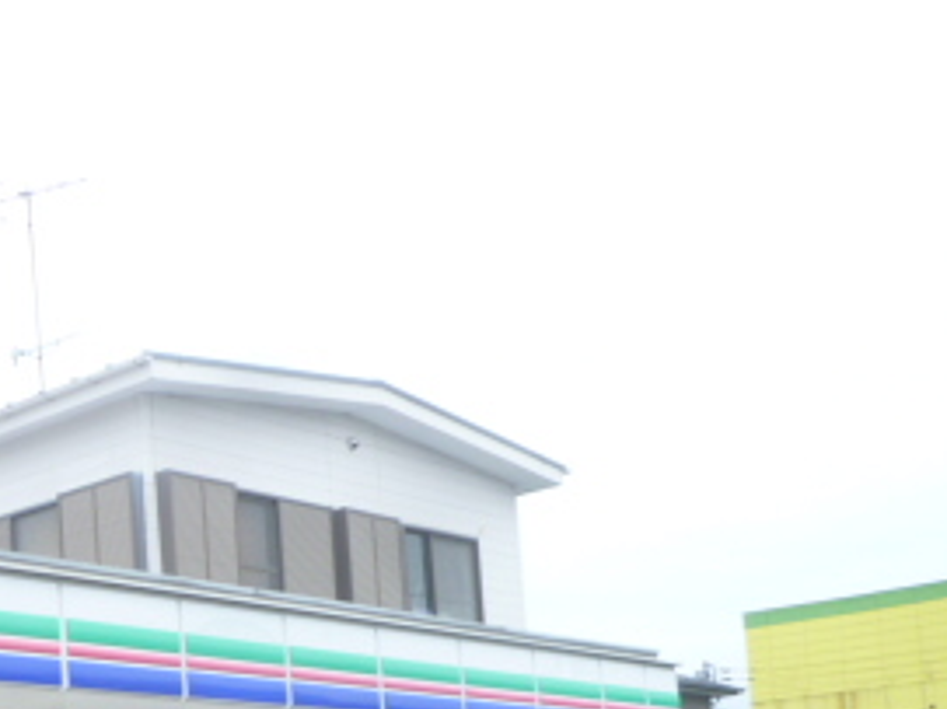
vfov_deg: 23.4
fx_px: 1613
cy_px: 765
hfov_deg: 29.2
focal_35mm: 59
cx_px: -119
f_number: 3.2
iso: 125
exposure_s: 1/100
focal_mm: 4.5
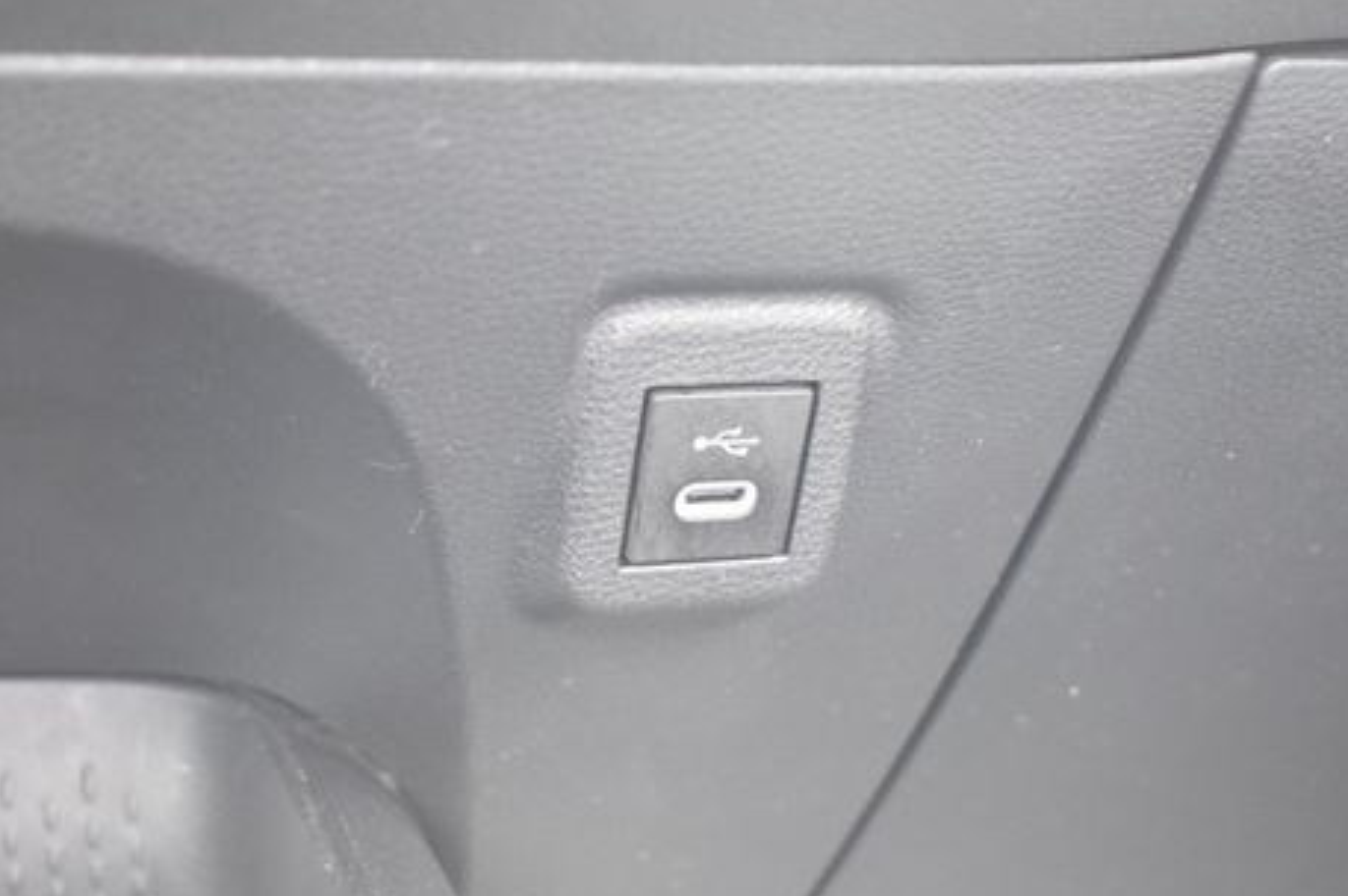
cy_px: 454
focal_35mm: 63
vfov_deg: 21.5
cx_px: 702
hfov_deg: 31.9
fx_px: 2357
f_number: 4.2
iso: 3200
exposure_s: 1/10
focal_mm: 30
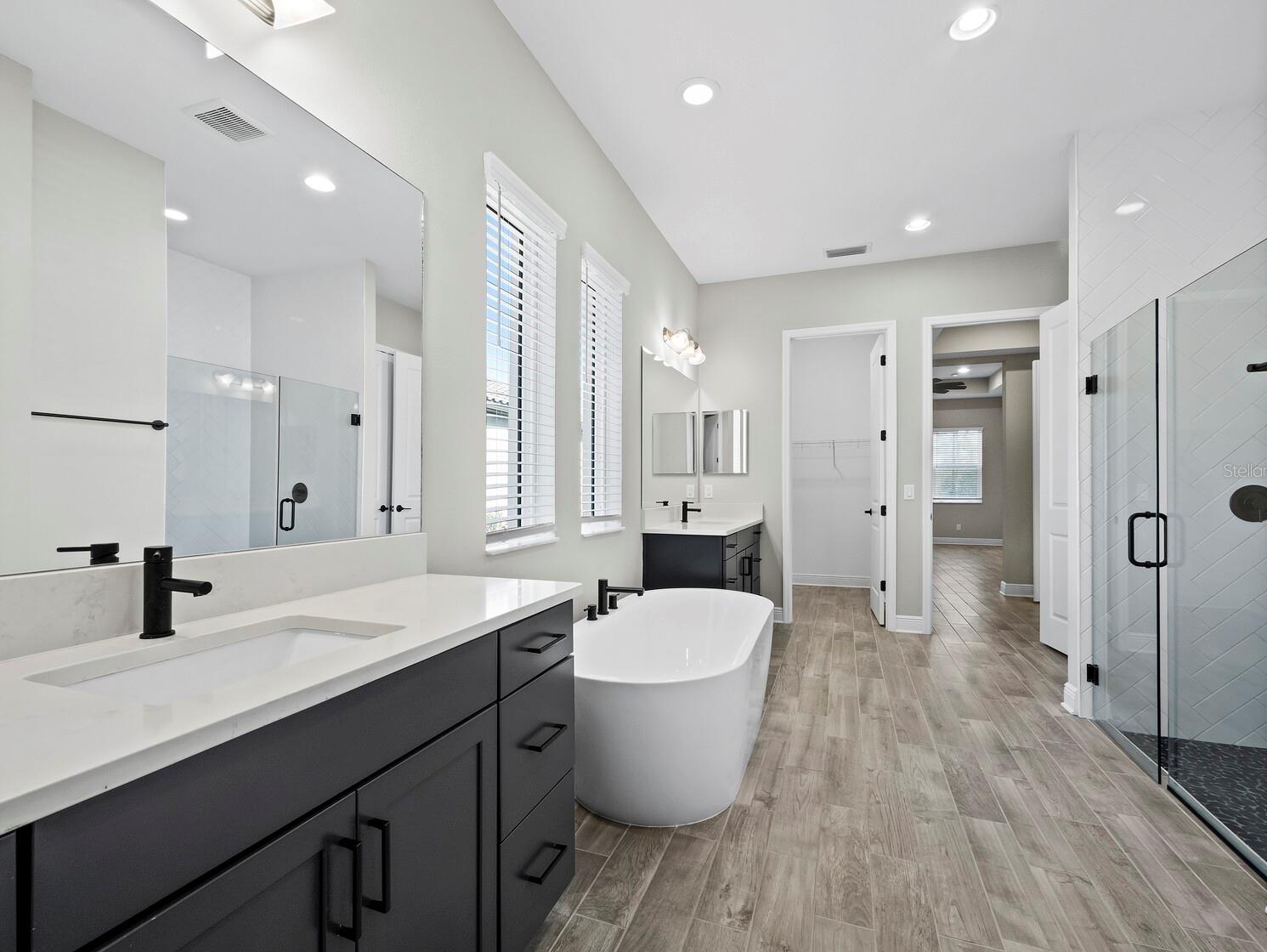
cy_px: 470
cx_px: 625
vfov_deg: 81.8
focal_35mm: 15
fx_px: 549
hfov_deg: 98.1
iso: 320
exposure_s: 1/4
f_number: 10
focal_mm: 7
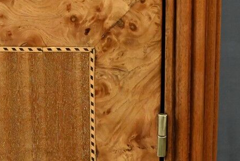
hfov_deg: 15.2
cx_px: 75
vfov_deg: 10.3
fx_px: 894
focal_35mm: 134
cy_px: 67
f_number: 7.1
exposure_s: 1/100
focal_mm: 50
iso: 8000
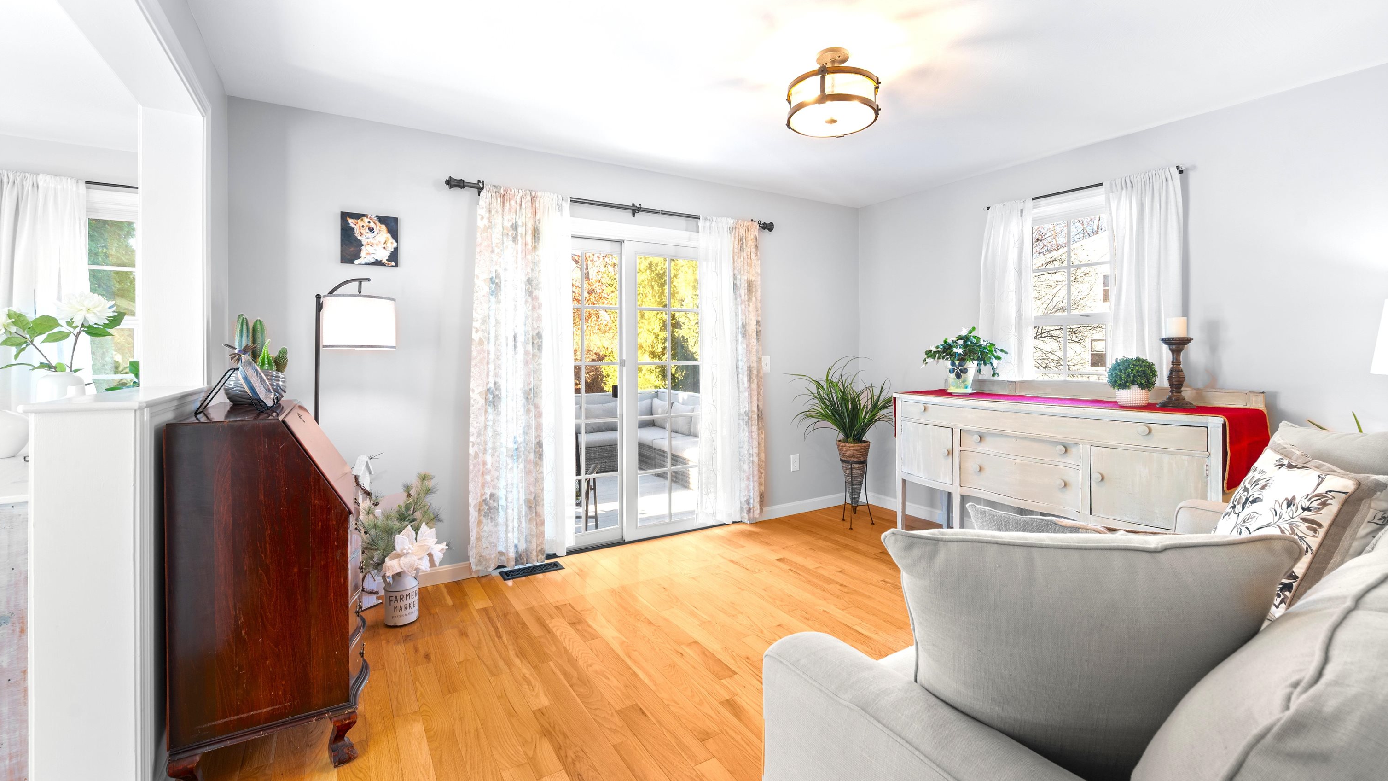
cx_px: 690
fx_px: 589
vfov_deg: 67.0
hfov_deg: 99.4
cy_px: 357
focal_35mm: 16
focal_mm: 15
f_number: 7.1
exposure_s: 1.3
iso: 250
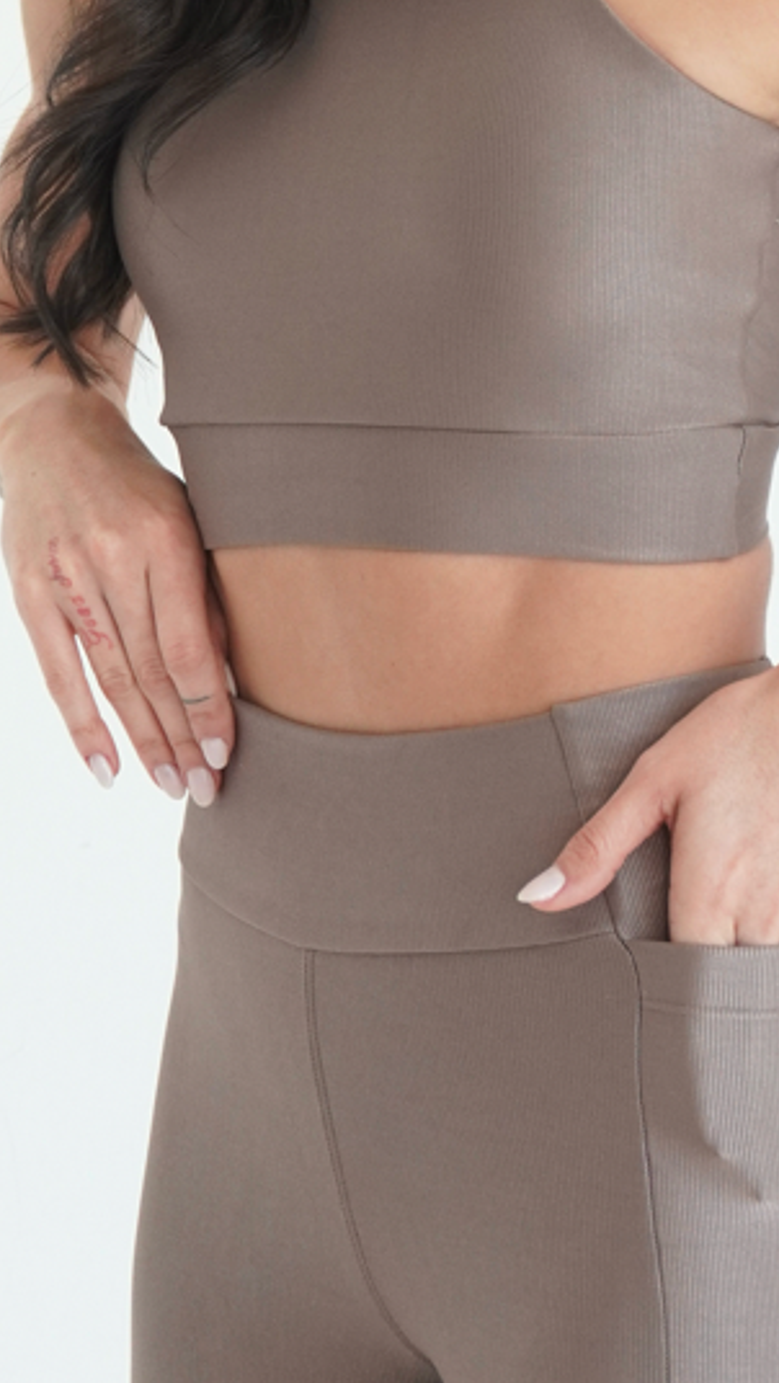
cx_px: 489
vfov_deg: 18.2
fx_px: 4264
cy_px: 217
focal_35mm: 116
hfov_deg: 10.4
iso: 640
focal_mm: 31
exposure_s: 1/160
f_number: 5.6
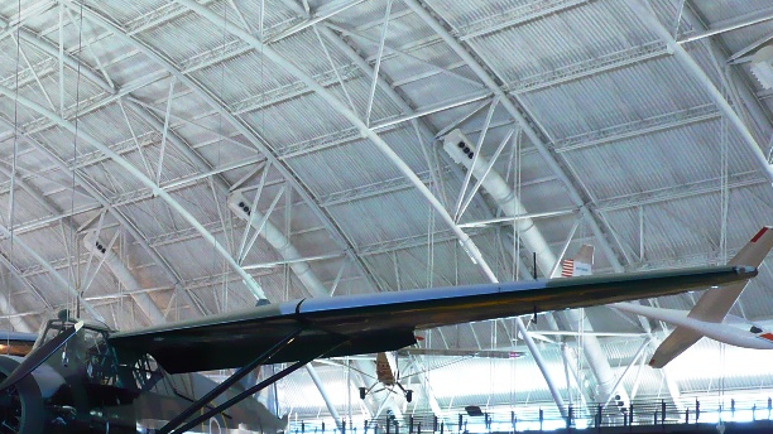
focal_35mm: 82
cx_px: 162
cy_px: 380
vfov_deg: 14.6
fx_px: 1680
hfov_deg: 25.5
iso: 200
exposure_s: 1/10
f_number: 3.2
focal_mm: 7.5
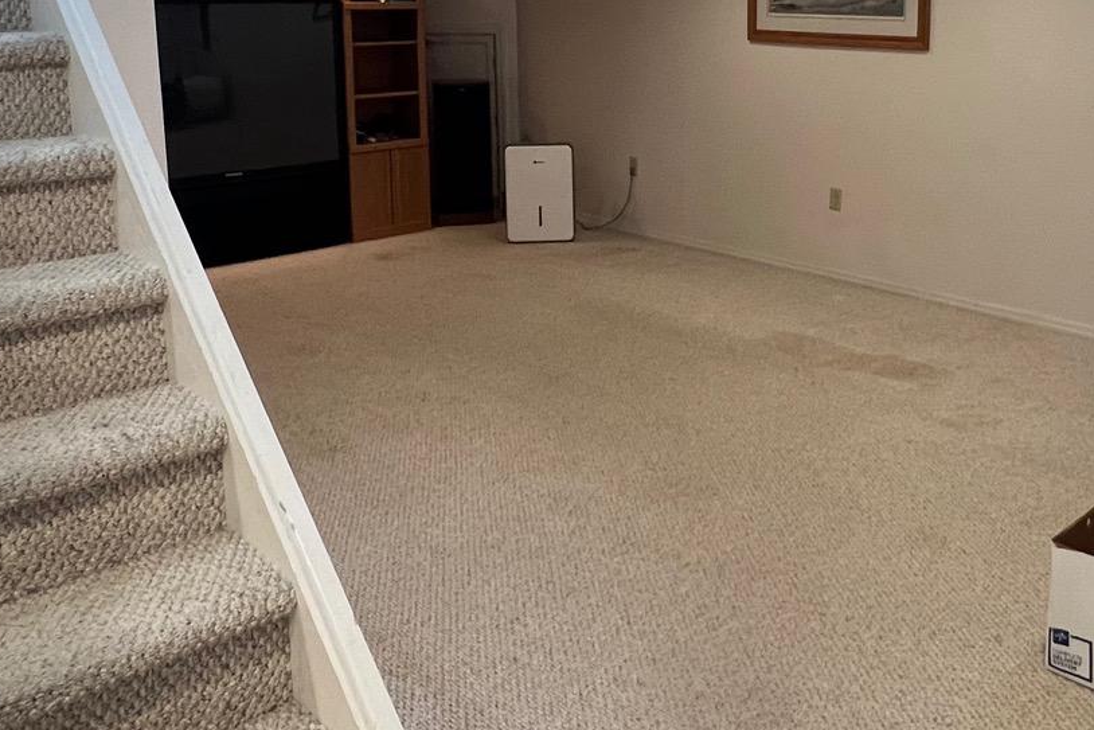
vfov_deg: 37.5
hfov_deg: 54.6
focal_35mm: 34
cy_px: 149
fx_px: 1033
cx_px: 732
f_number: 1.8
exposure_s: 1/60
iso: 250
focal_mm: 1.57
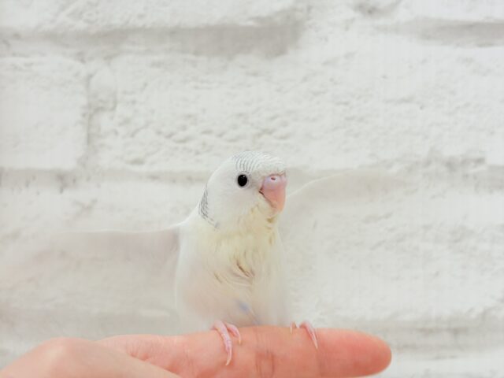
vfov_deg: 28.0
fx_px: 757
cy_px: 189
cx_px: 252
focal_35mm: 52
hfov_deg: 36.8
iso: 40
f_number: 1.6
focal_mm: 5.96
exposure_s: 1/50
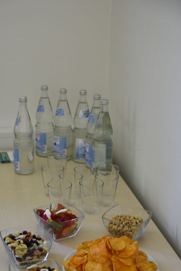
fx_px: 557
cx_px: 69
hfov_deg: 18.4
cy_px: 165
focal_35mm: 74
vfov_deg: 27.3
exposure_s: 1/60
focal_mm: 56
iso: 800
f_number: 3.2
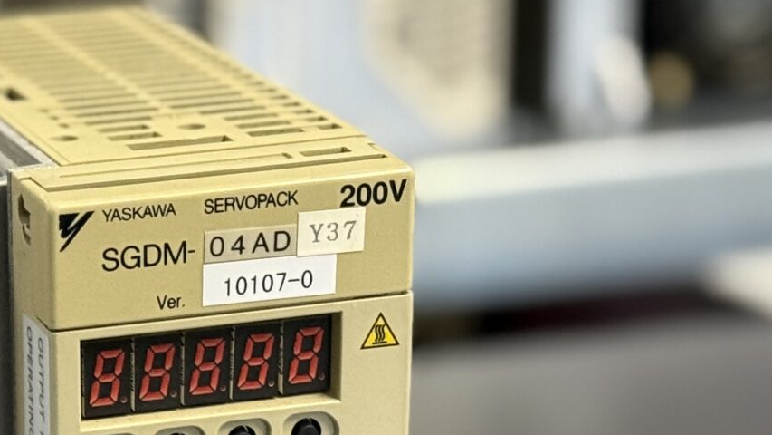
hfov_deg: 13.4
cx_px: -79
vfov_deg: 7.5
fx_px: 3214
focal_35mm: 157
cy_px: 720
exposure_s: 1/33
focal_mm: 6.76
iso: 200
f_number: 1.78
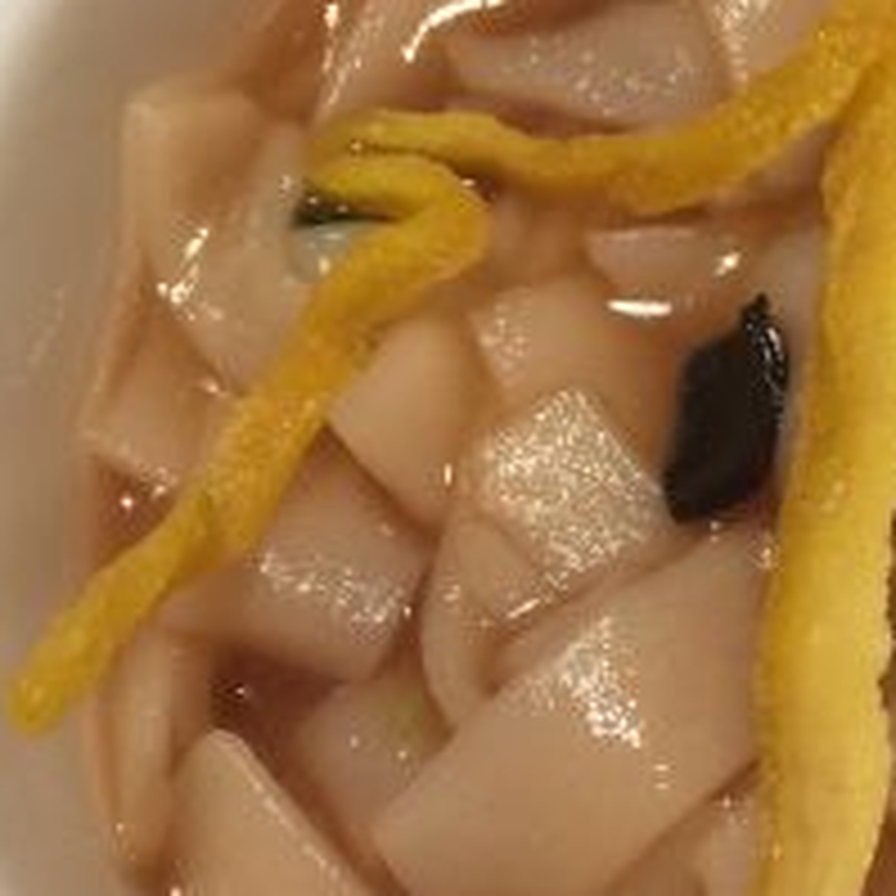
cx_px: 1173
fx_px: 2636
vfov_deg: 19.2
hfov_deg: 18.0
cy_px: 635
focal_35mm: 90
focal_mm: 4.15
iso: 50
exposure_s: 1/17
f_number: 2.2
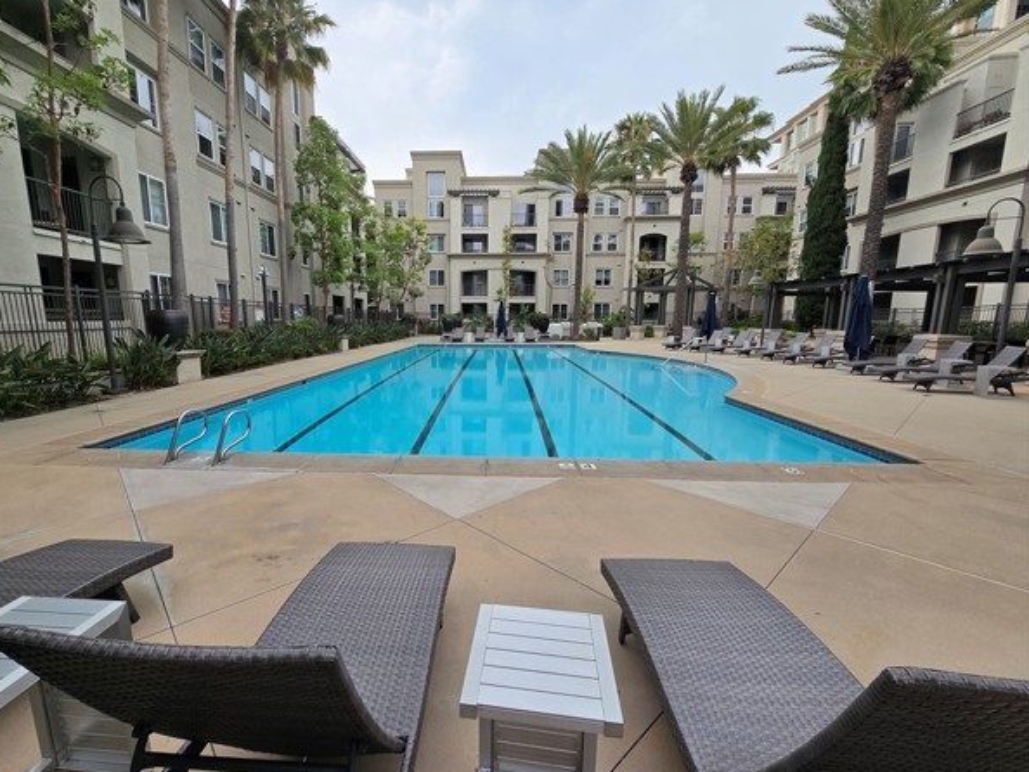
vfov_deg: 85.7
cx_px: 476
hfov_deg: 101.9
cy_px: 400
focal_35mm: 14
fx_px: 416
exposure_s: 1/1064
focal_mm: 2.2
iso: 50
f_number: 2.2
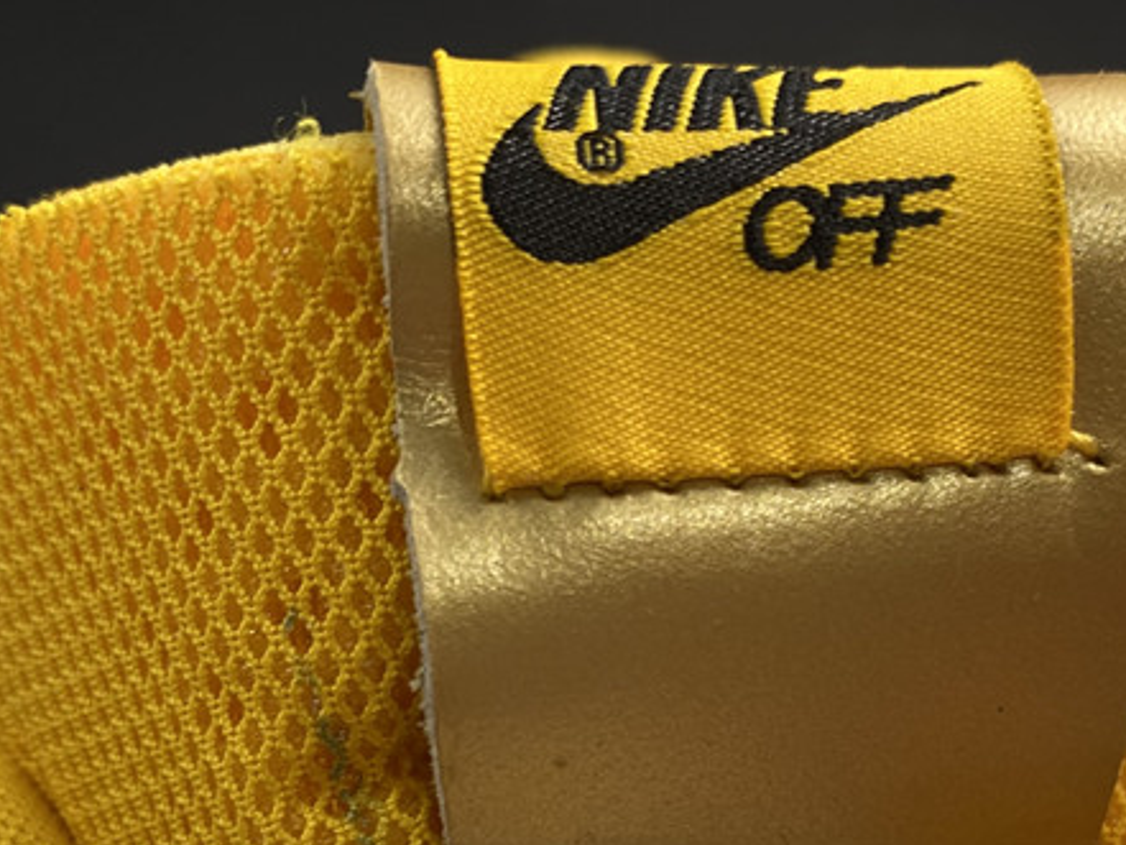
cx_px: 781
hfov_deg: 32.3
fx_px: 1920
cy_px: 855
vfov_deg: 23.7
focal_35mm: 59
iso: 50
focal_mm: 4.25
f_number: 1.8
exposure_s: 1/100
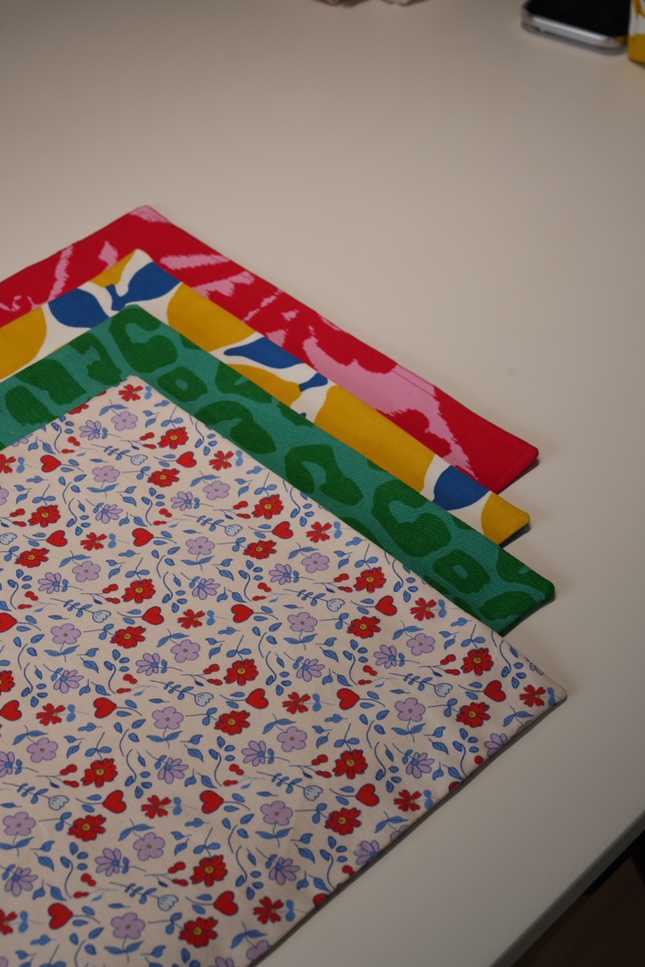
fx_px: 1881
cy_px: 484
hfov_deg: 19.5
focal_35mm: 70
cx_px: 322
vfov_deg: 28.8
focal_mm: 70
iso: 250
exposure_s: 1/80
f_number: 9
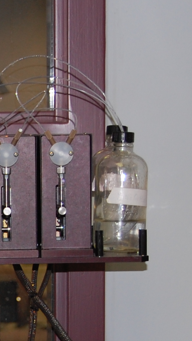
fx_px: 1765
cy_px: 320
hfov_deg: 6.1
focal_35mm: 195
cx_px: -199
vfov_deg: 11.0
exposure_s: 1/60
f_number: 5
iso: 400
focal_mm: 40
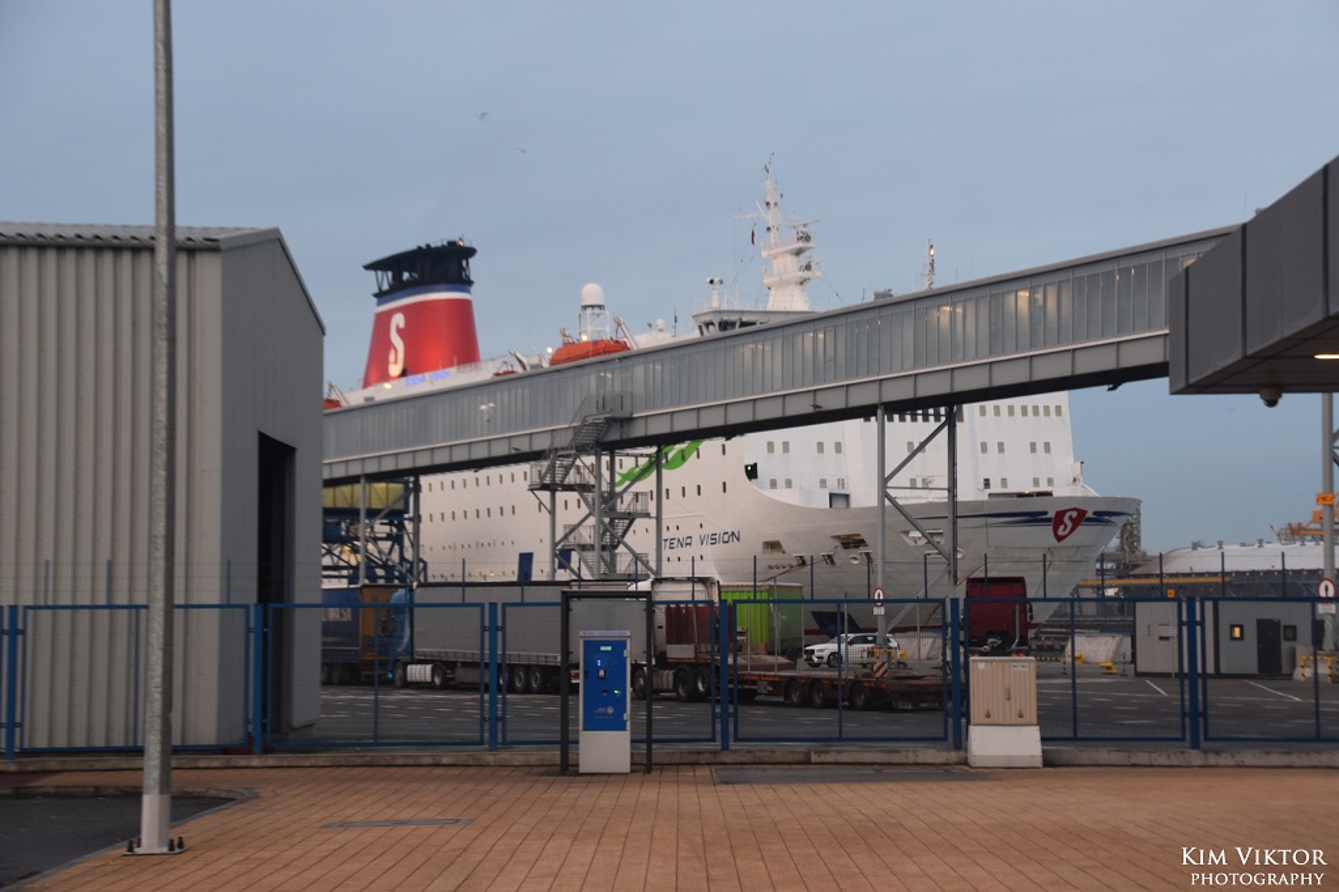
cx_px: 670
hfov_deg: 27.0
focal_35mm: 75
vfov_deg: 18.2
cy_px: 446
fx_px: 2789
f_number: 5
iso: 400
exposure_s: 1/80
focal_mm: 50
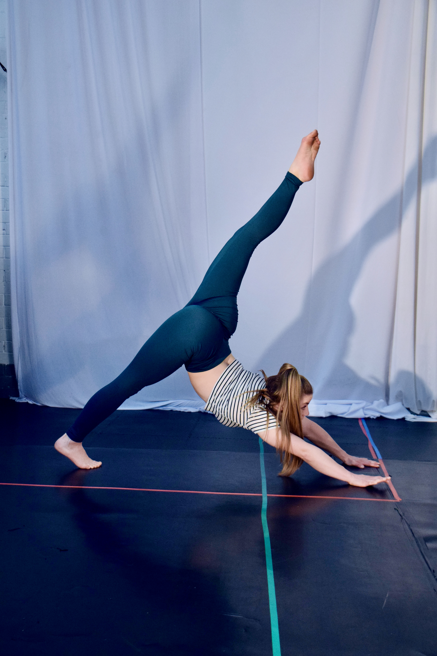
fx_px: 874
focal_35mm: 48
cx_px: 218
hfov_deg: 28.1
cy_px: 328
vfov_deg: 41.1
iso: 2500
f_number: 4
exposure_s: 1/500
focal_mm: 32
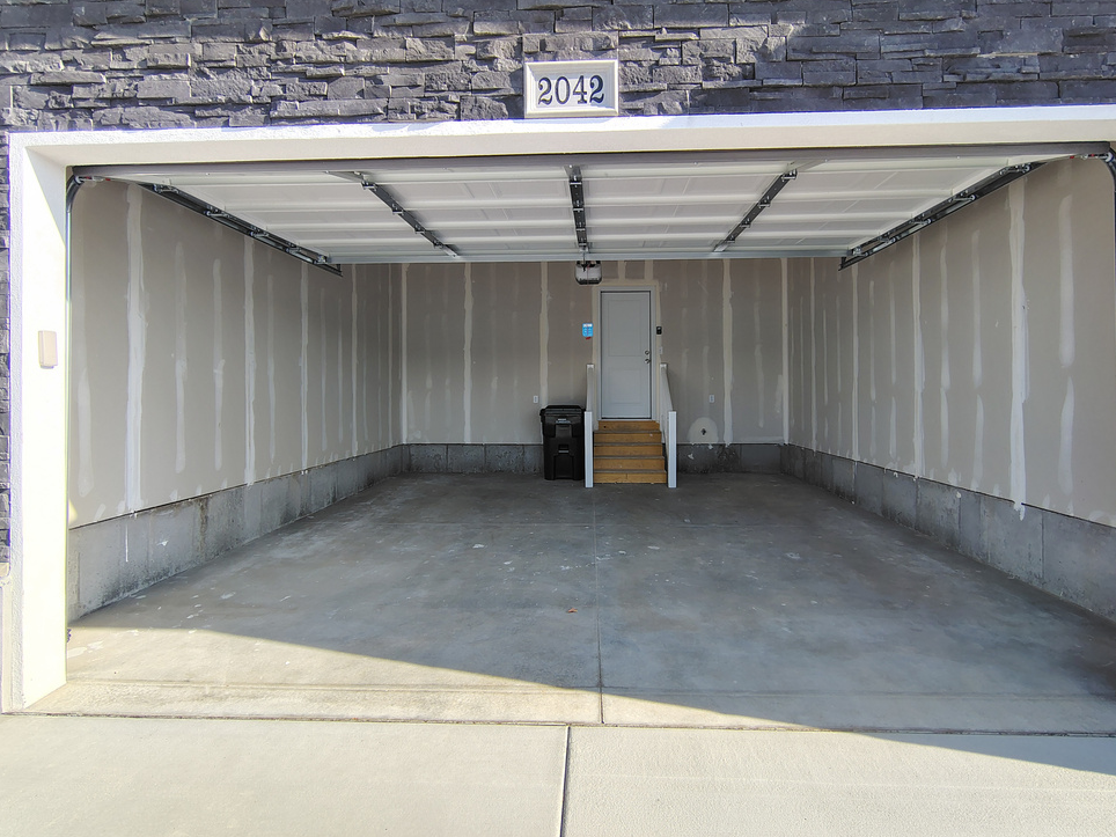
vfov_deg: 74.7
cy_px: 394
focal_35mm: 17
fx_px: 548
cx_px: 578
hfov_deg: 91.0
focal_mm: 2.13
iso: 100
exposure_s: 1/405
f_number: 2.2
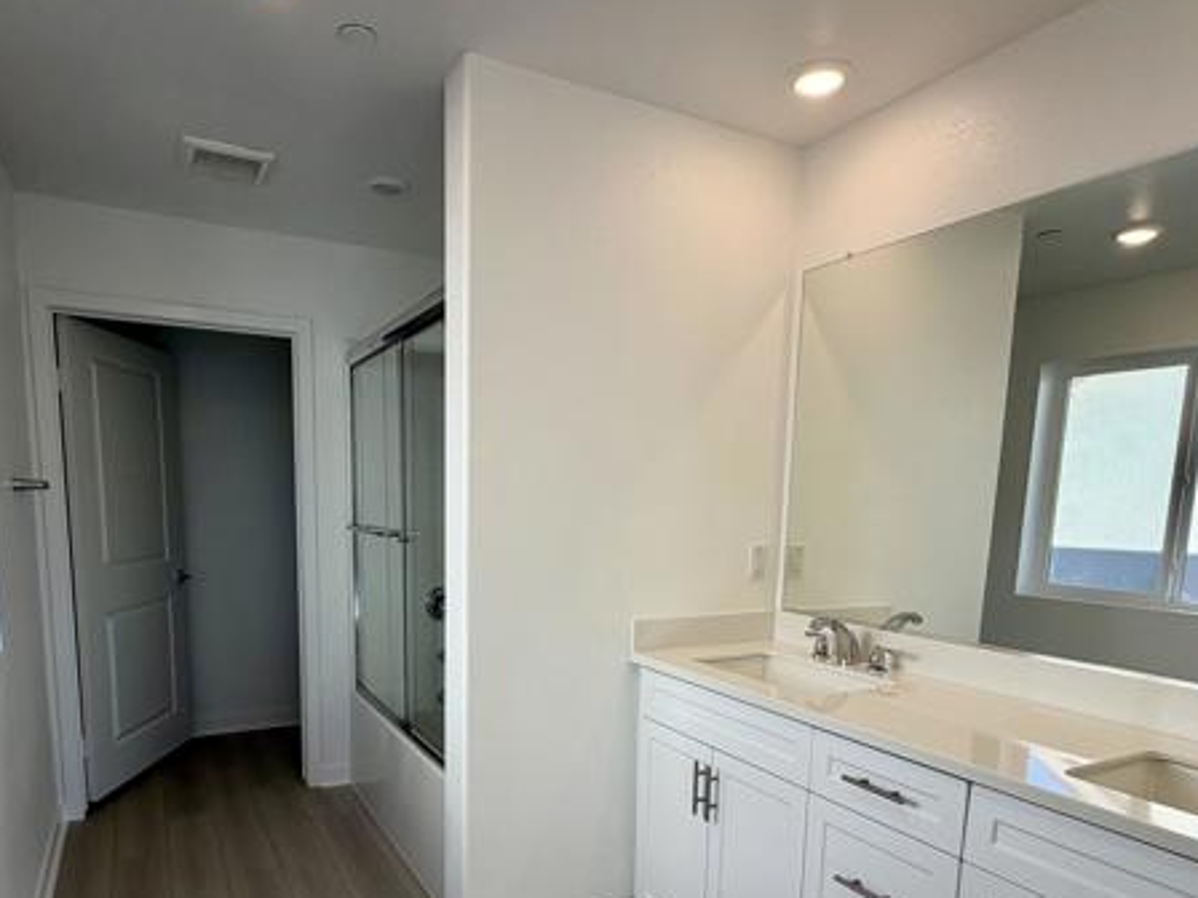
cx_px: 548
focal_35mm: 20
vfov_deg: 64.0
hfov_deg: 81.6
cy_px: 612
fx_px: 692
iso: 50
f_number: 2.2
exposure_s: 1/163
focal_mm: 2.22
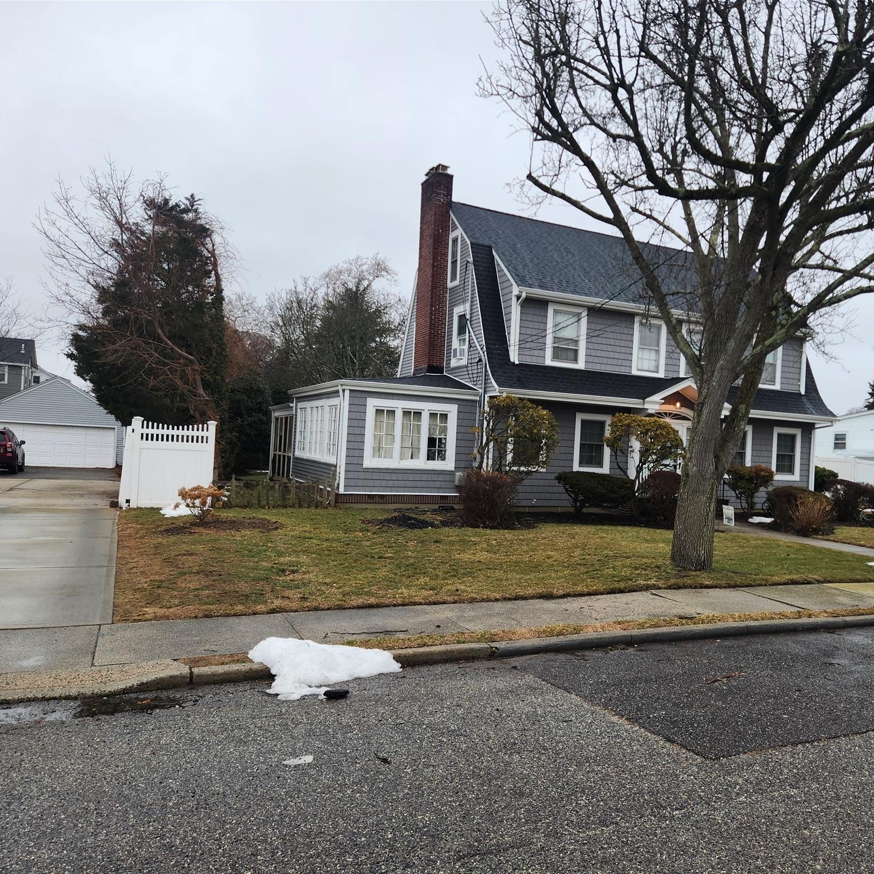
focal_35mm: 28
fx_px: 800
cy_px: 451
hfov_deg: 56.5
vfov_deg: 57.3
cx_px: 557
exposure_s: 1/180
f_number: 1.8
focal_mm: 5.4
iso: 40
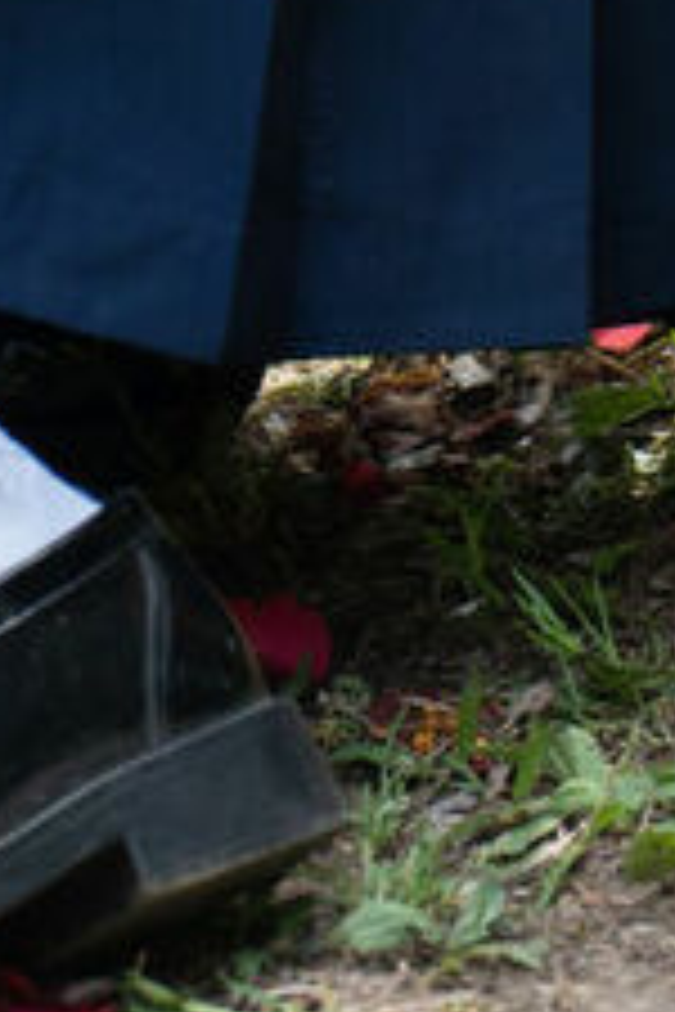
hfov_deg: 1.1
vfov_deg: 1.6
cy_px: -1887
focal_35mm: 1297
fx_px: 36475
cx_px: -148
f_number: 3.2
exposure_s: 1/400
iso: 125
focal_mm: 185
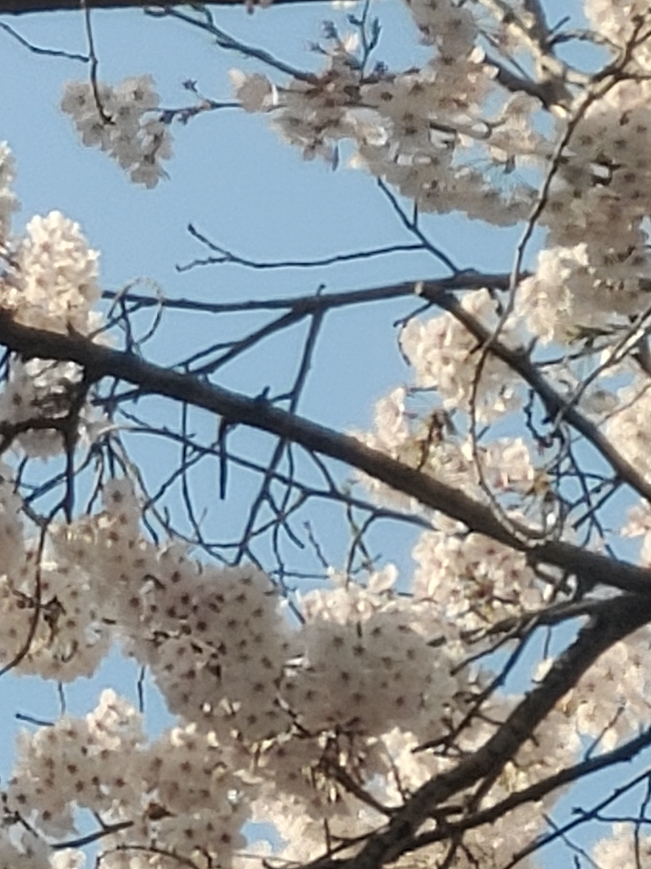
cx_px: -68
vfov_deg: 4.7
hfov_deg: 3.5
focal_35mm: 422
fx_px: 10586
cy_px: 1175
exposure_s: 1/138
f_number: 2.4
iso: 50
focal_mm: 5.88
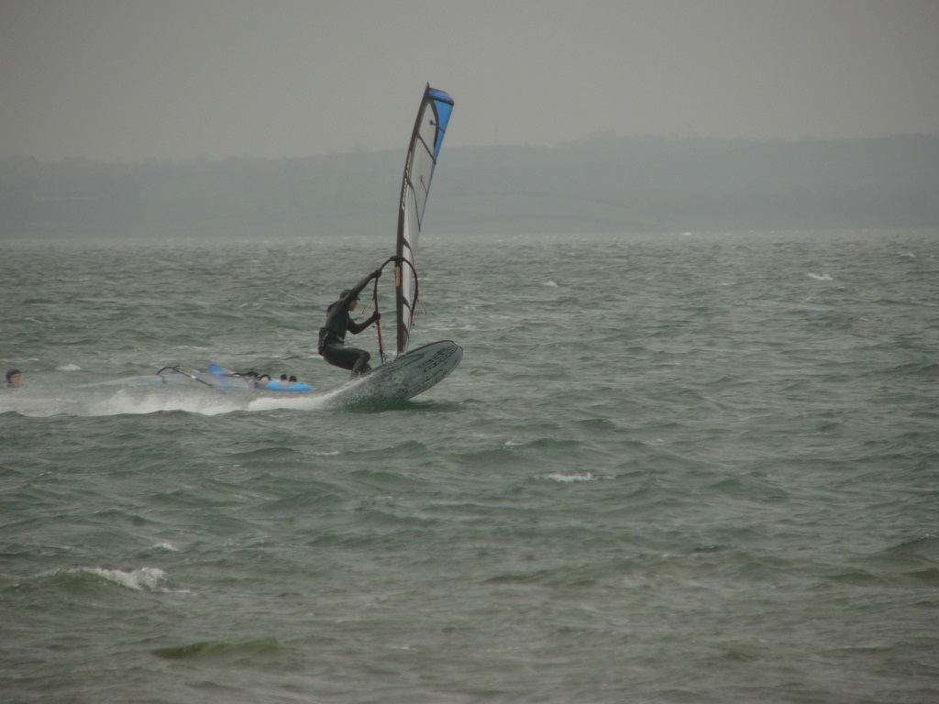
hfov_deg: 4.6
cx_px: 470
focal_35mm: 432
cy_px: 352
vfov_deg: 3.4
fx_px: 11719
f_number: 2.8
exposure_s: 1/400
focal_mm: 72
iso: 50
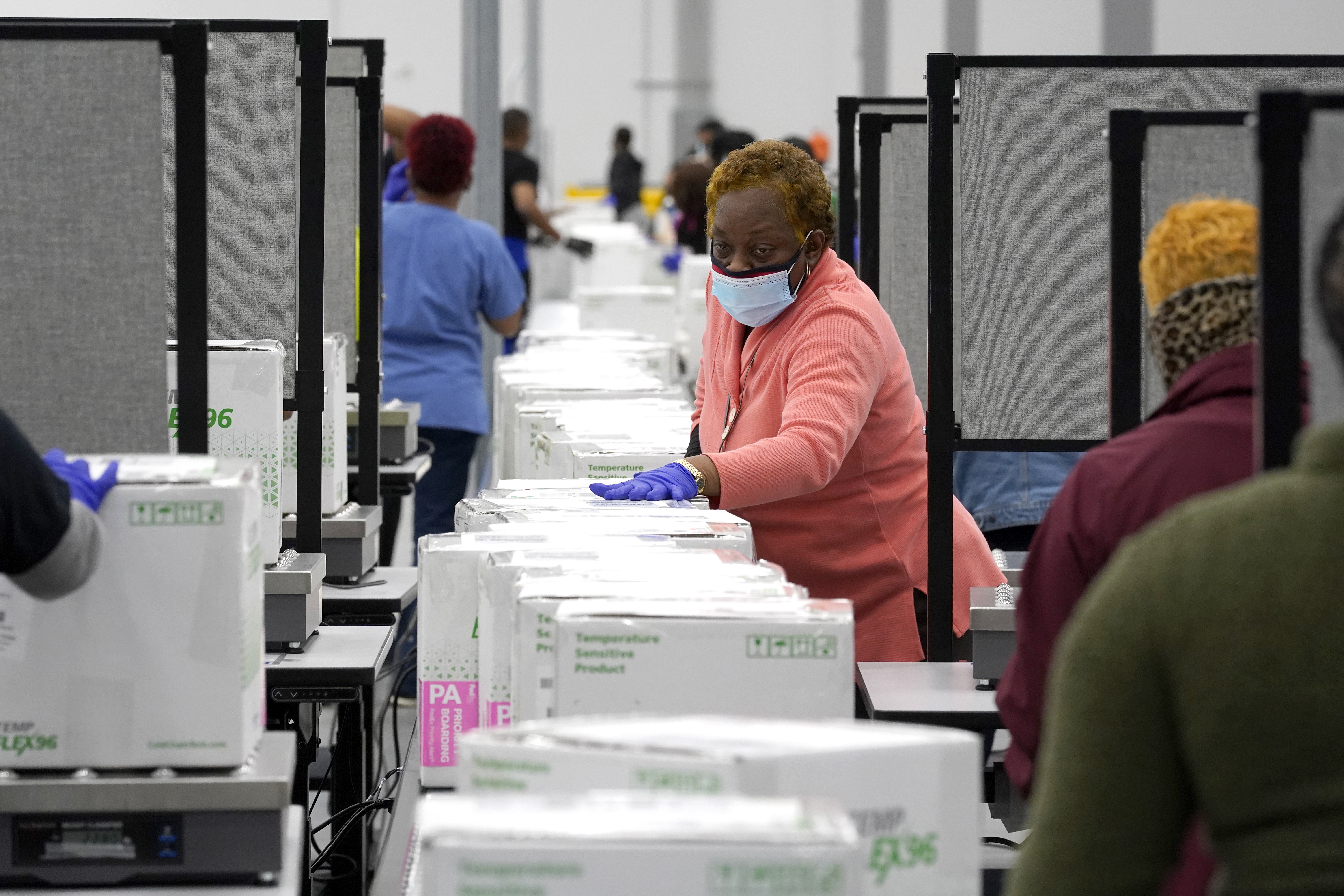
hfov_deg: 10.3
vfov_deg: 6.9
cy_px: 448
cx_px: 672
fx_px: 7466
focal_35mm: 200
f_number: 8
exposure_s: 1/125
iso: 3200
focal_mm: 200
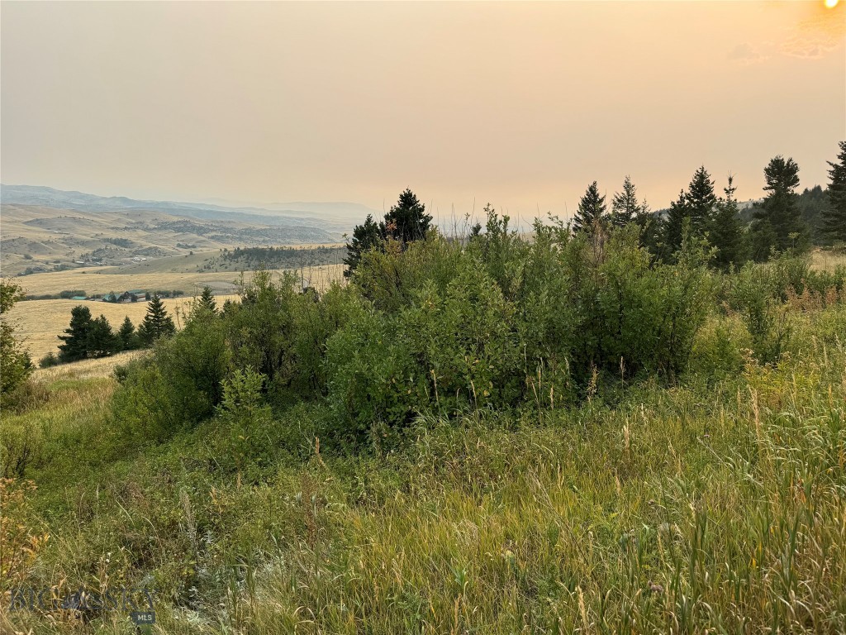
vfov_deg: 56.8
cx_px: 423
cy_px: 318
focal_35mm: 24
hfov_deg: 71.6
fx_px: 587
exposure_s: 1/1488
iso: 80
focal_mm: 6.76
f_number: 1.78
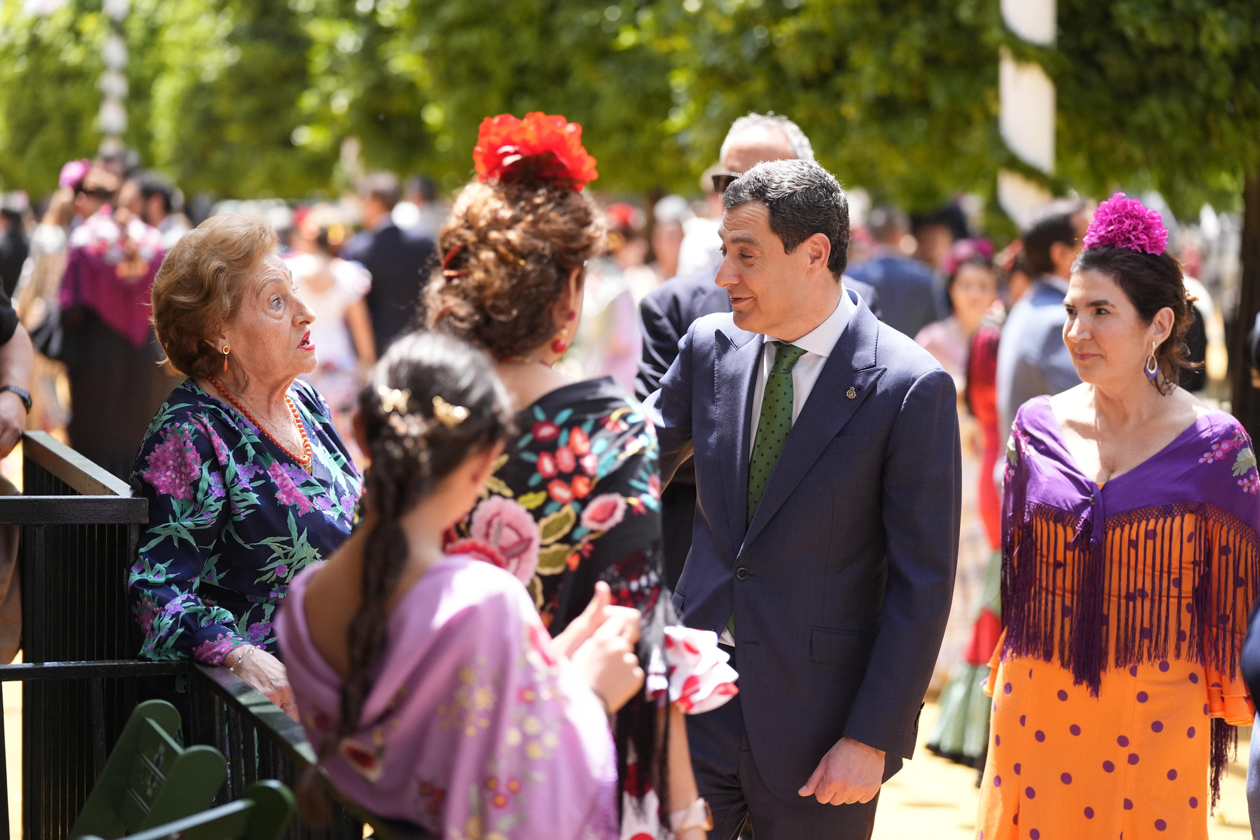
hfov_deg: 19.3
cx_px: 630
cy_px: 420
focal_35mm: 106
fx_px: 3709
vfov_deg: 12.9
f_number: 2.8
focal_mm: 106
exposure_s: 1/8000
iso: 2500
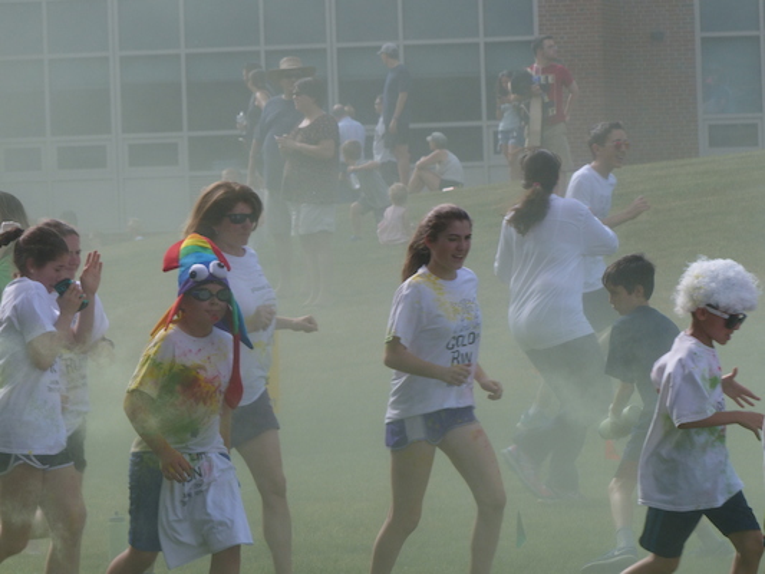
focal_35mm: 303
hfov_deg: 6.5
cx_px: 382
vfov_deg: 4.9
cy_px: 287
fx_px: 6698
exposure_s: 1/320
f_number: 4
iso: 100
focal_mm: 54.5
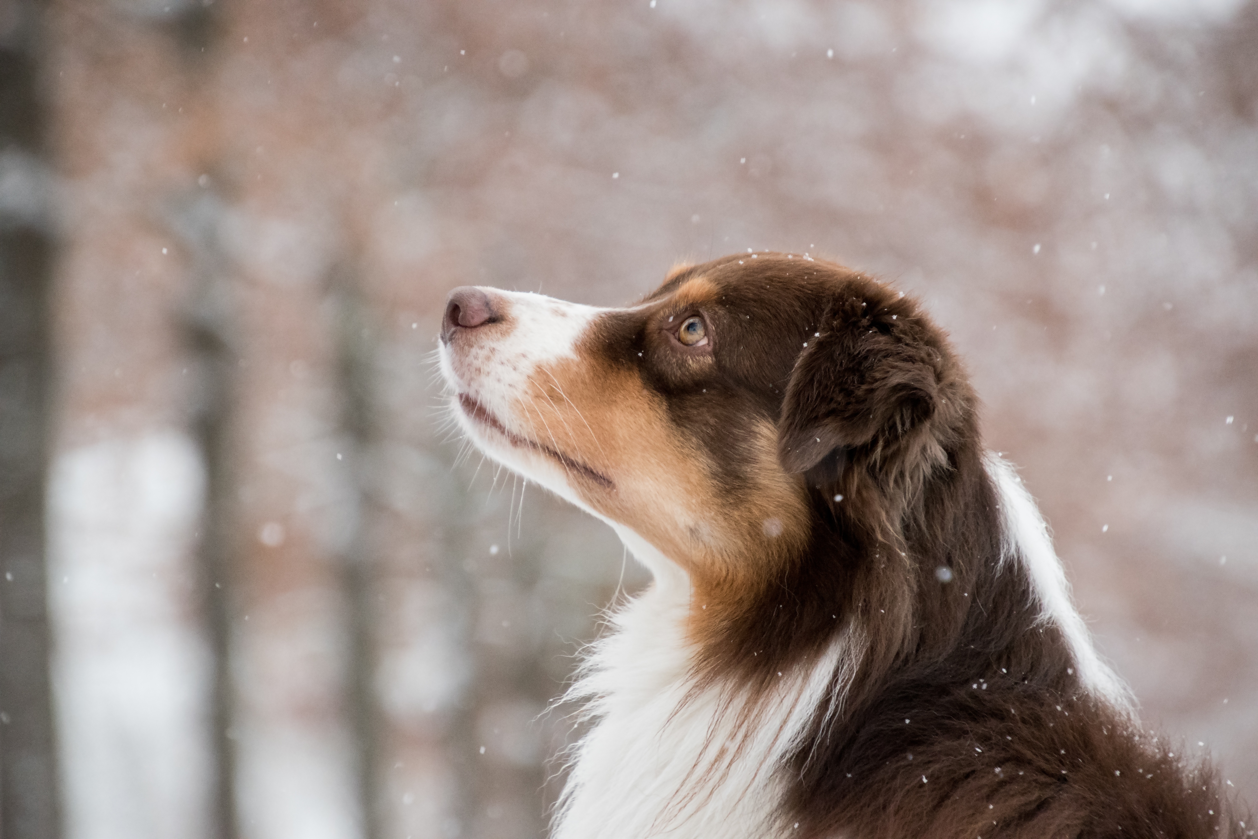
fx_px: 12579
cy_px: 420
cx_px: 629
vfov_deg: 3.8
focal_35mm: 360
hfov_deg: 5.7
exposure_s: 1/500
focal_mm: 240
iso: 2000
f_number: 6.3
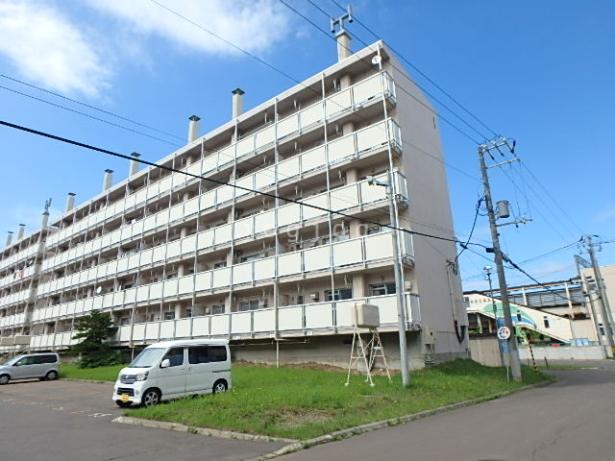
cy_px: 230
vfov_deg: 63.4
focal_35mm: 21
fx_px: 373
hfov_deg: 79.0
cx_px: 308
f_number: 3.5
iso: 125
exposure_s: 1/1000
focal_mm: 3.7
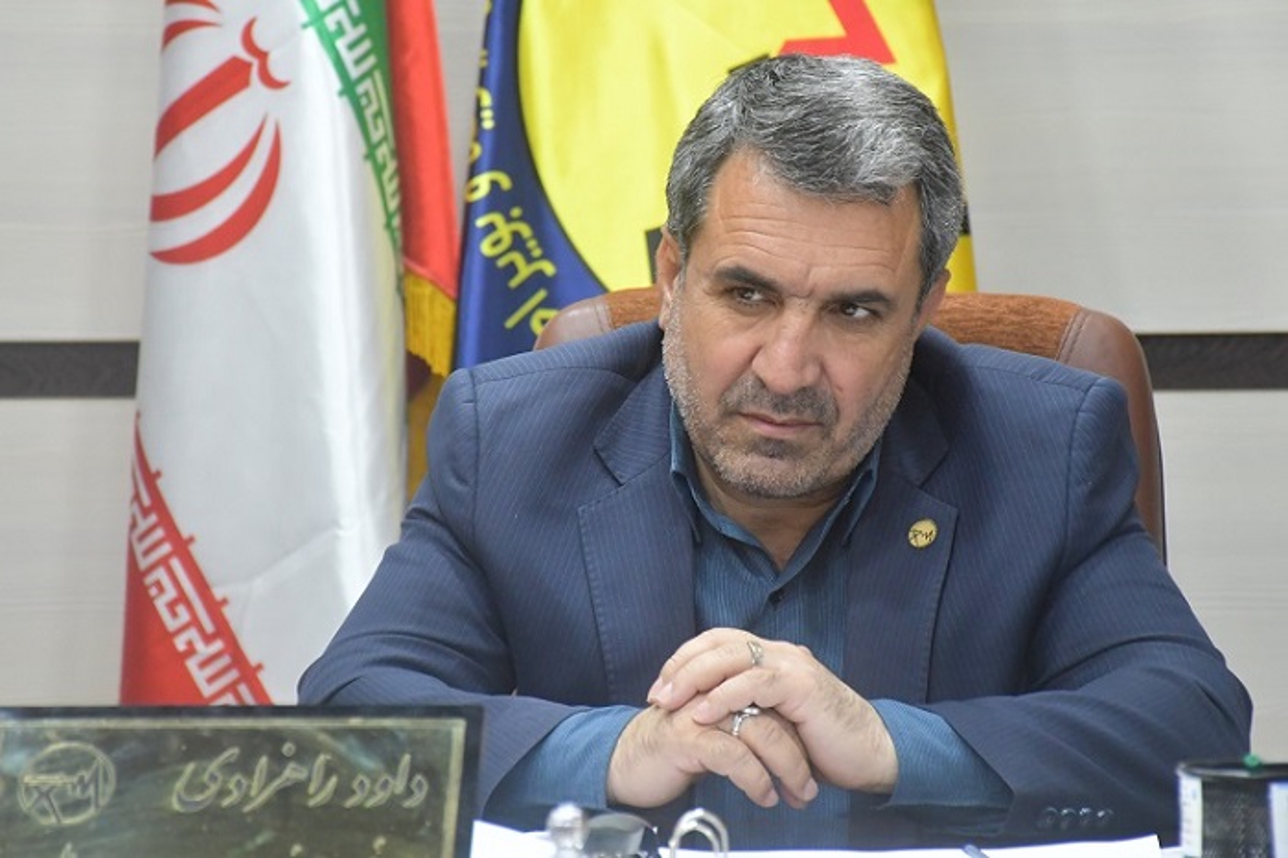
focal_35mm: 244
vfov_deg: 5.6
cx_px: 644
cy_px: 429
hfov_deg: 8.4
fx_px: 8725
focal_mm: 122
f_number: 5.6
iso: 3200
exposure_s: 1/125
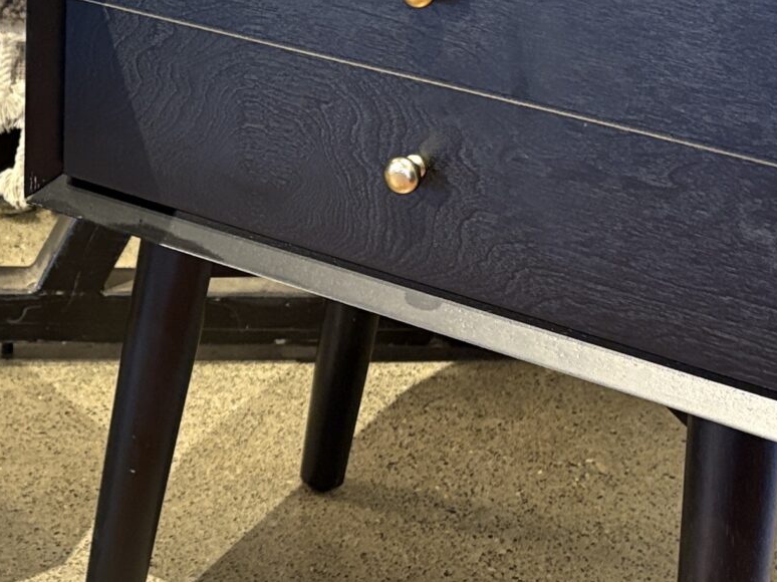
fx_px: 1930
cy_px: 192
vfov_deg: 17.1
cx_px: -5
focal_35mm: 86
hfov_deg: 21.9
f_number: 1.6
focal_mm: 5.96
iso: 400
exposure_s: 1/40
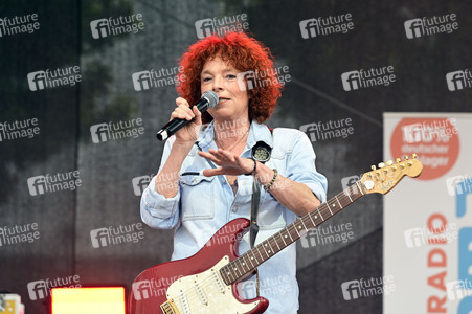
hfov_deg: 12.5
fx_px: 2162
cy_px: 157
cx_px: 236
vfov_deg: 8.3
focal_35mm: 165
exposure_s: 1/200
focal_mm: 165
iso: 320
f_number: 5
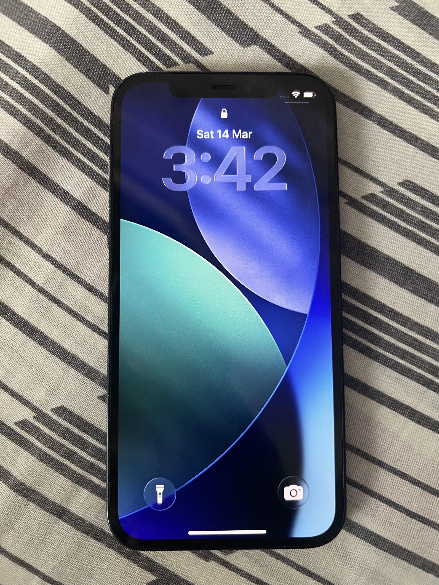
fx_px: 440
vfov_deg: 67.3
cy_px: 292
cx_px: 220
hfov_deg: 53.1
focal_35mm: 26
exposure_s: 1/60
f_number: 1.5
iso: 250
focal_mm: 5.7
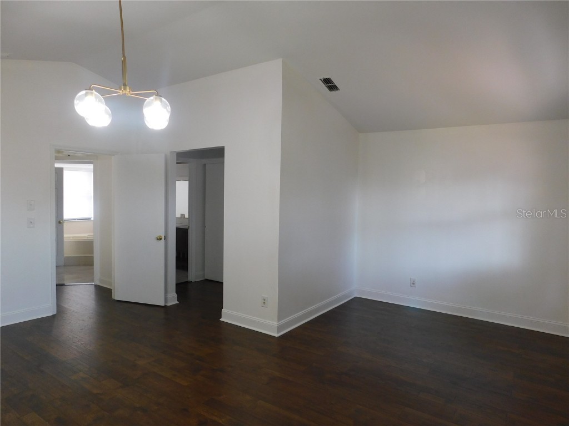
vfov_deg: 58.9
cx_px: 284
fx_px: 378
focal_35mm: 23
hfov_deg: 73.9
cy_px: 213
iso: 160
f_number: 3
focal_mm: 4
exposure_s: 1/30
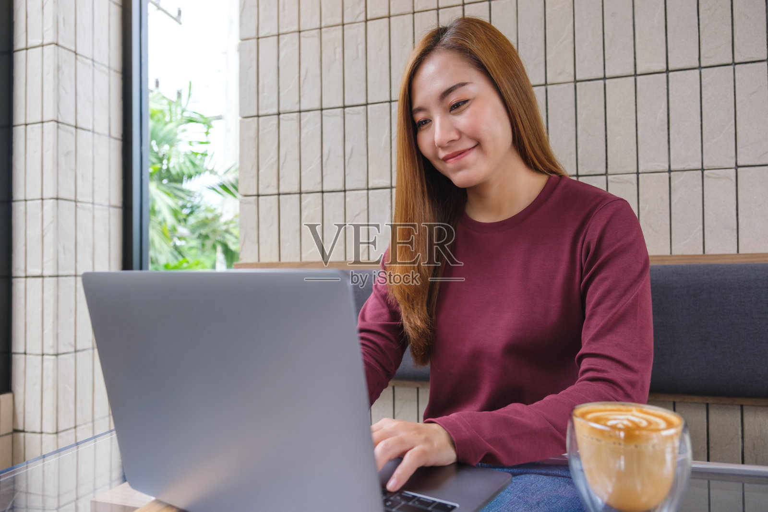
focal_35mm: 25
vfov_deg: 51.3
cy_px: 256
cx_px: 384
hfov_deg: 71.5
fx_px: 533
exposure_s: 1/240
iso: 160
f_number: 2.8
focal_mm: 16.5
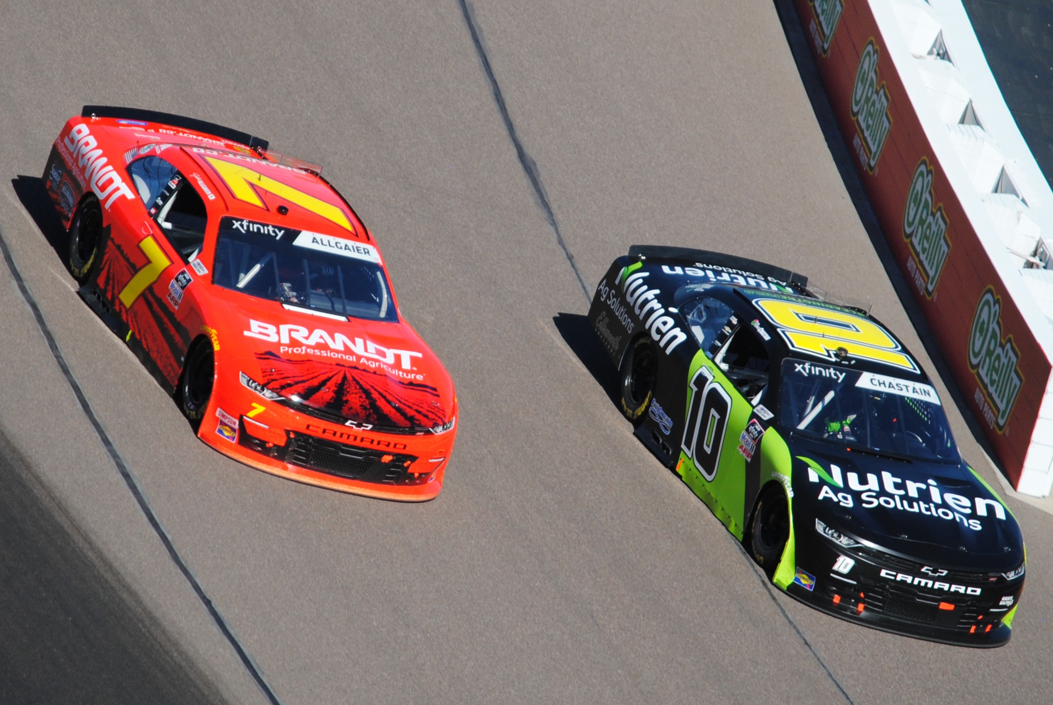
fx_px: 8127
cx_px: 526
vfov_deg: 5.0
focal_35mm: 278
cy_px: 352
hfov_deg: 7.4
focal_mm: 185
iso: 200
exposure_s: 1/1600
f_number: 5
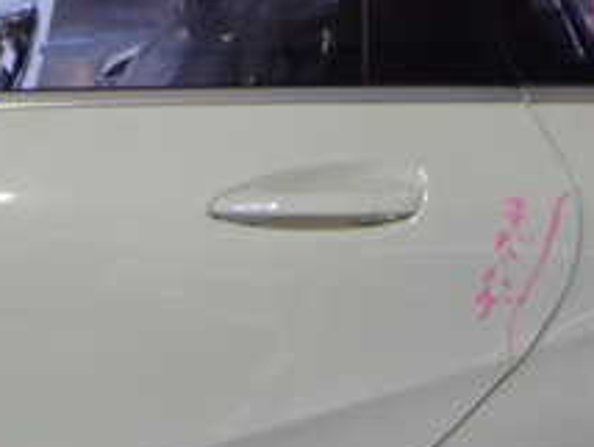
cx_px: 39
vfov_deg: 17.6
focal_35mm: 84
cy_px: 289
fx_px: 1443
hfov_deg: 22.6
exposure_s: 1/30
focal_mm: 5.4
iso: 200
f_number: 2.3
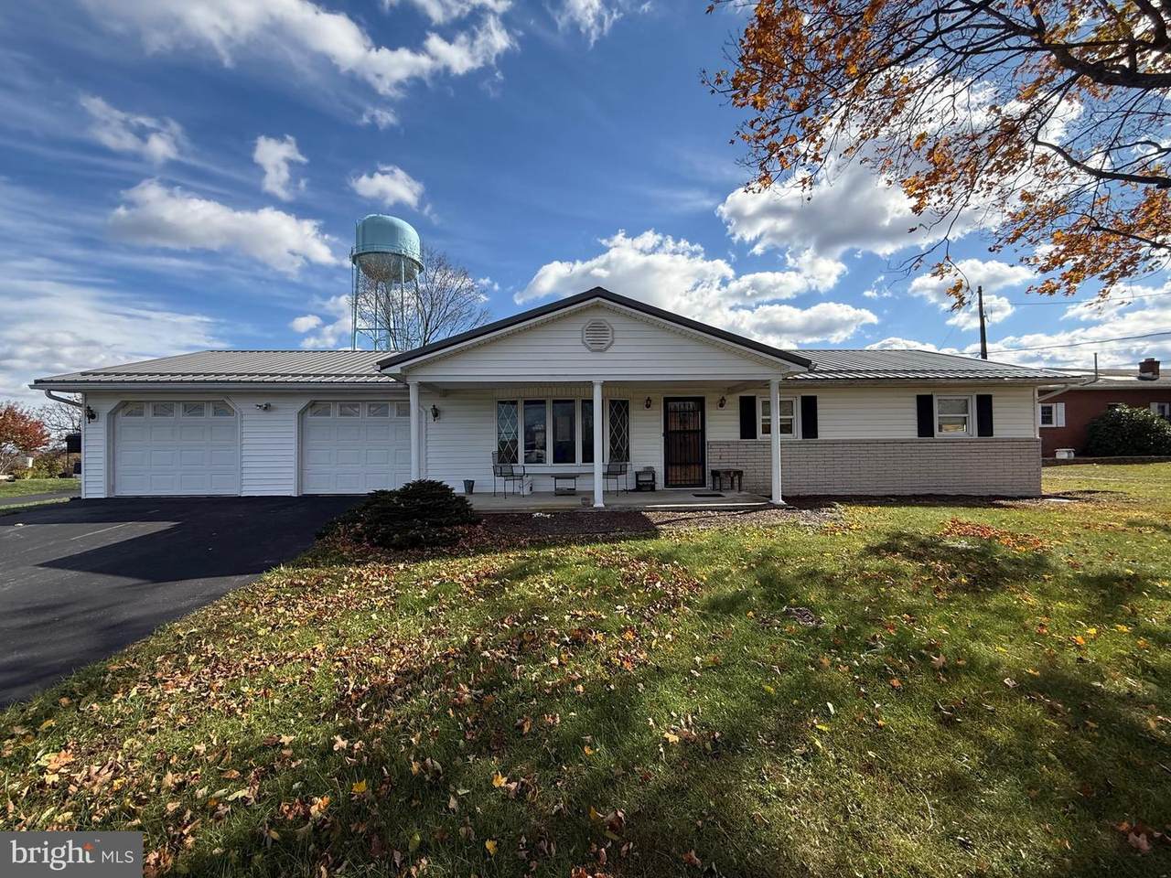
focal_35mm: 14
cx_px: 586
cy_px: 439
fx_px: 474
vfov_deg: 85.7
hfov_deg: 102.1
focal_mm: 2.22
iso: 64
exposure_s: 1/1961
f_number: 2.2
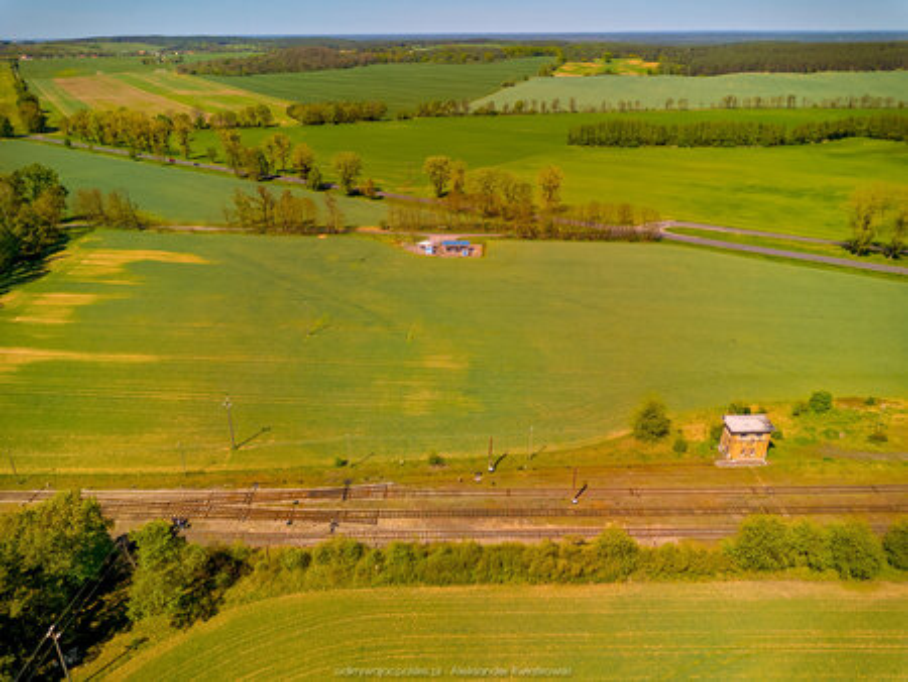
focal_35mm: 24
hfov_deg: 71.6
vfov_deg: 56.9
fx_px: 630
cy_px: 341
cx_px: 454
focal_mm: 6.72
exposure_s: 1/1600
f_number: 1.7
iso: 100
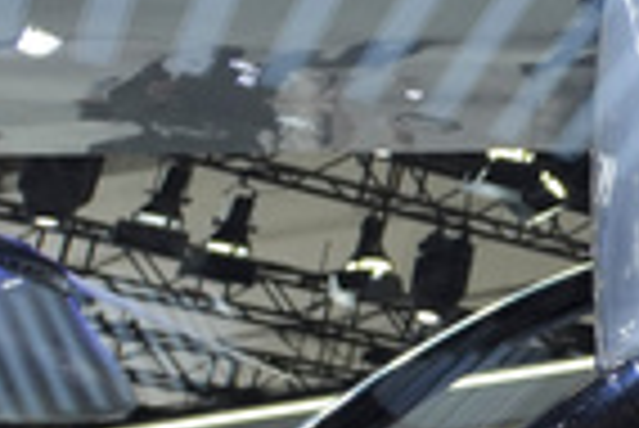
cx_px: 2228
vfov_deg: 9.5
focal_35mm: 144
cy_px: 14
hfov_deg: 9.2
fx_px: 2559
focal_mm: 20
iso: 500
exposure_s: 1/320
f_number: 4.5
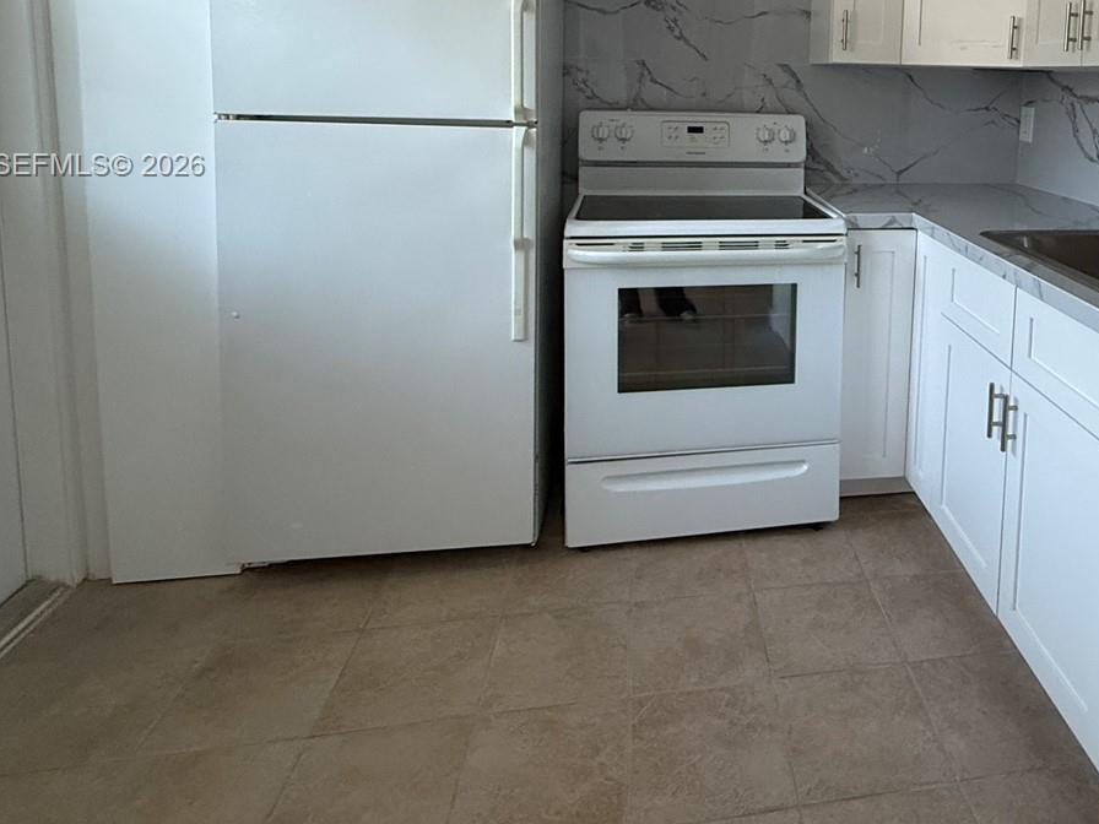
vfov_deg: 51.5
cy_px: 167
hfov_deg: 65.8
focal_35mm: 25
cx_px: 803
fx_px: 794
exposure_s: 1/60
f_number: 2.2
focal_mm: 2.22
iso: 400
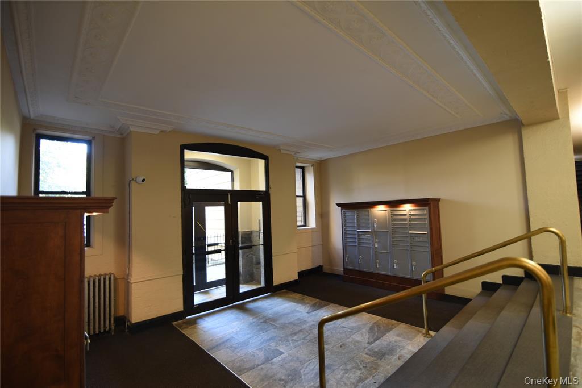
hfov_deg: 96.7
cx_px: 291
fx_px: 259
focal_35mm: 16
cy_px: 194
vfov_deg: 73.8
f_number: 2.8
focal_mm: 16
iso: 400
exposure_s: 1/20
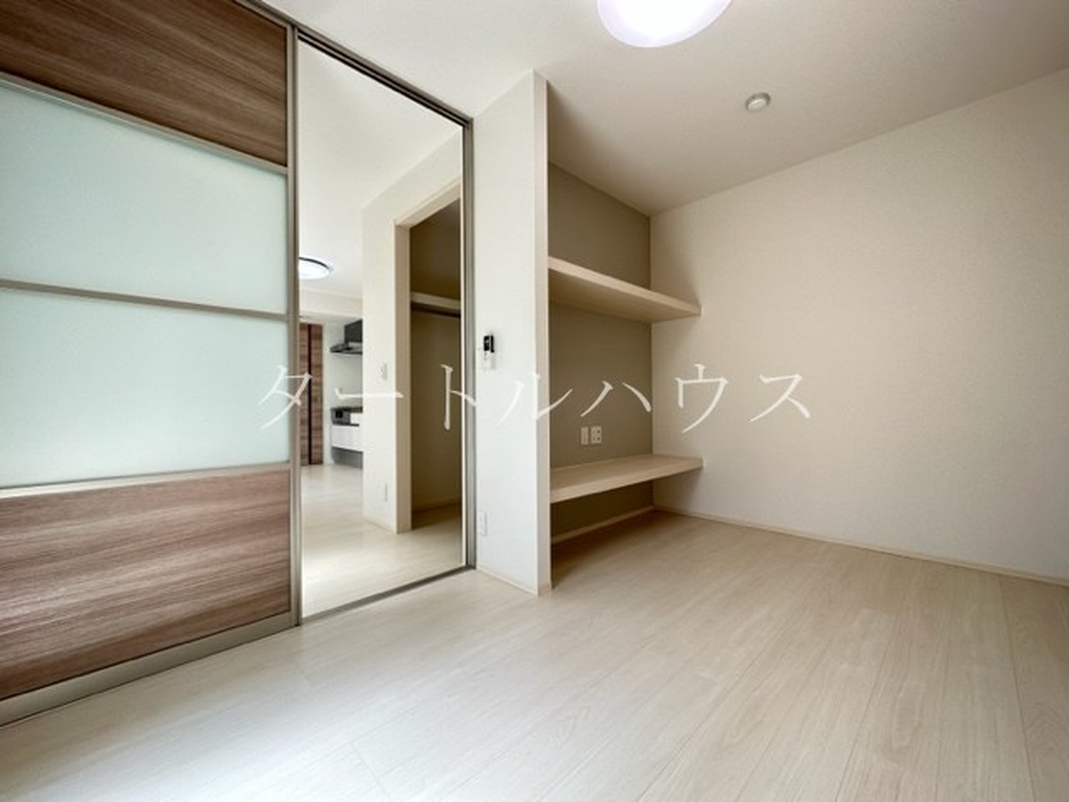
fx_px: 432
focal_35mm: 14
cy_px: 401
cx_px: 534
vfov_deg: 85.7
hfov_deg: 102.1
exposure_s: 1/177
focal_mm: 2.22
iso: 40
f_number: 2.2
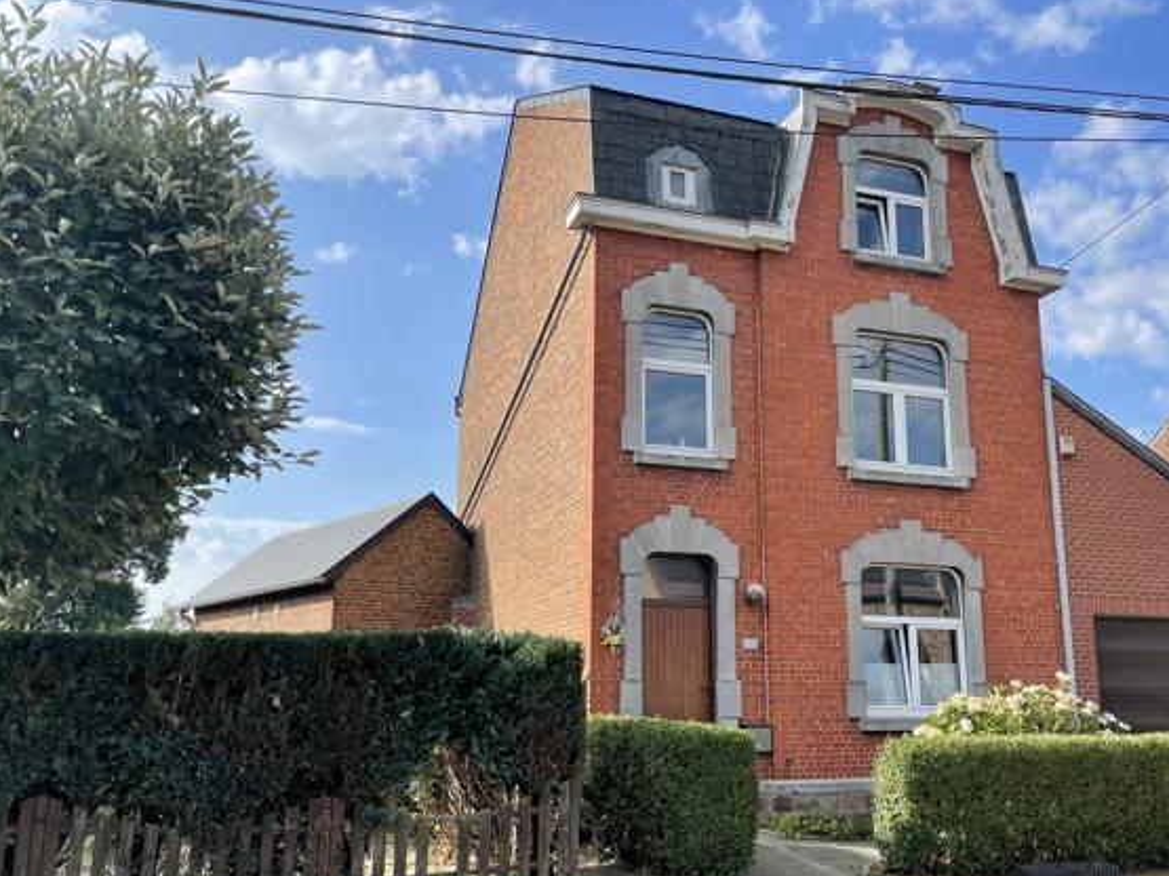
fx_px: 1013
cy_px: 495
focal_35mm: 30
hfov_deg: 59.9
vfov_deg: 46.7
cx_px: 634
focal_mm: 4.2
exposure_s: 1/2212
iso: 32
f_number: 1.6
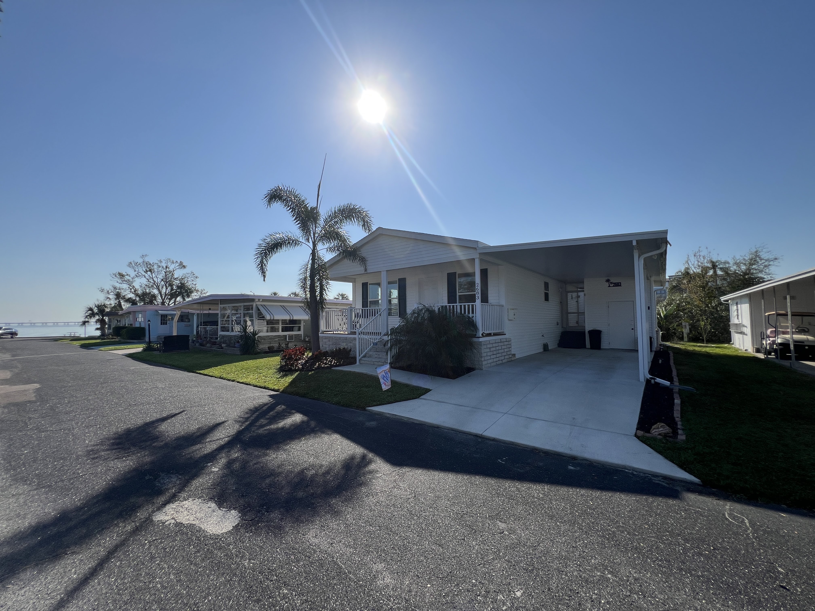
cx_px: 408
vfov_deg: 89.9
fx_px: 306
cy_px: 306
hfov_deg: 106.2
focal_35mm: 13
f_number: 1.8
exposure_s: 1/2732
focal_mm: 1.57
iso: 32
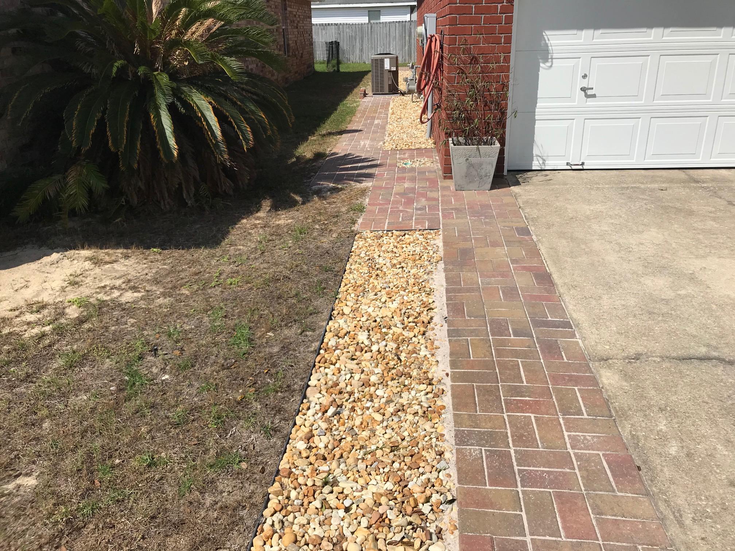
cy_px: 276
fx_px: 595
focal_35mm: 28
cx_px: 368
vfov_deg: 49.7
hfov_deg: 63.4
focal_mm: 3.99
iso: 20
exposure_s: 1/4808
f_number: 1.8
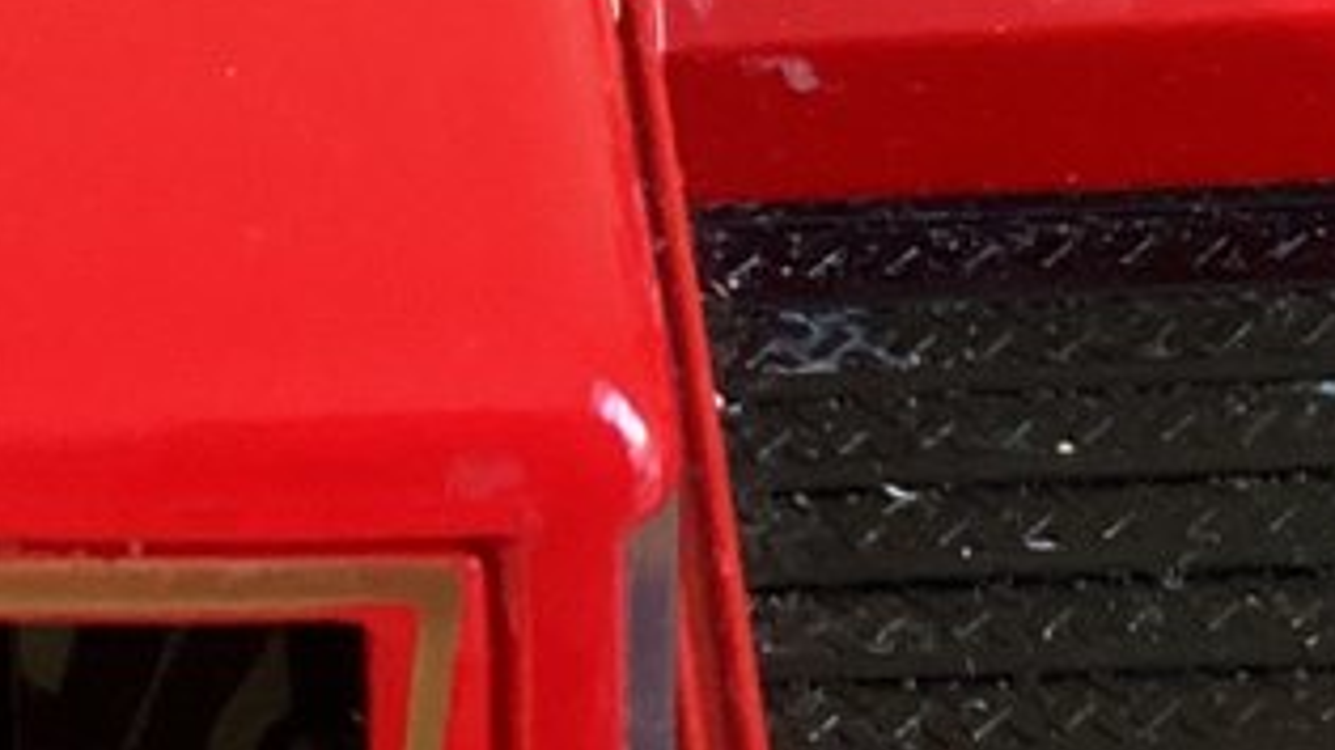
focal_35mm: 162
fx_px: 5733
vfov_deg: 7.5
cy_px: 379
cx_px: 121
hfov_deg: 13.2
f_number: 2.4
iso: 400
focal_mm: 3.3
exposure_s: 1/30
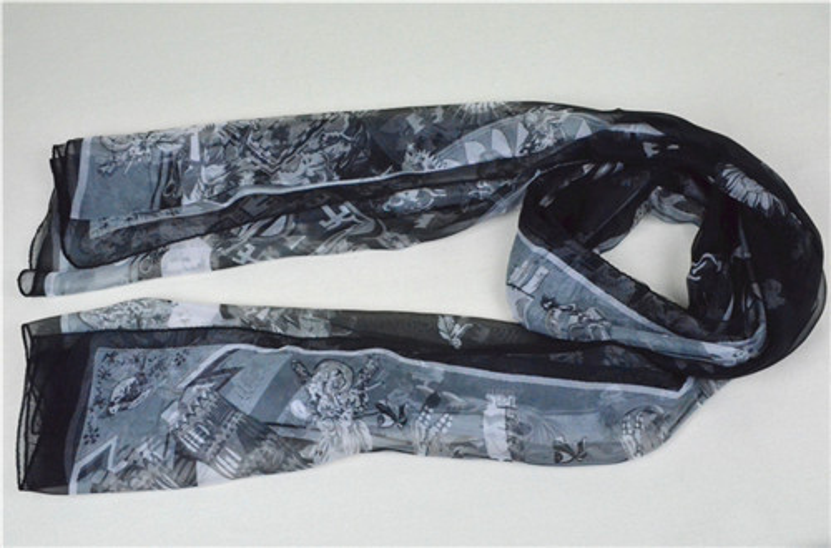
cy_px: 274
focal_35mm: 40
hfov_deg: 48.1
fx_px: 932
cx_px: 416
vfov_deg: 32.8
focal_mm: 27
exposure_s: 1/500
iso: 6400
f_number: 11
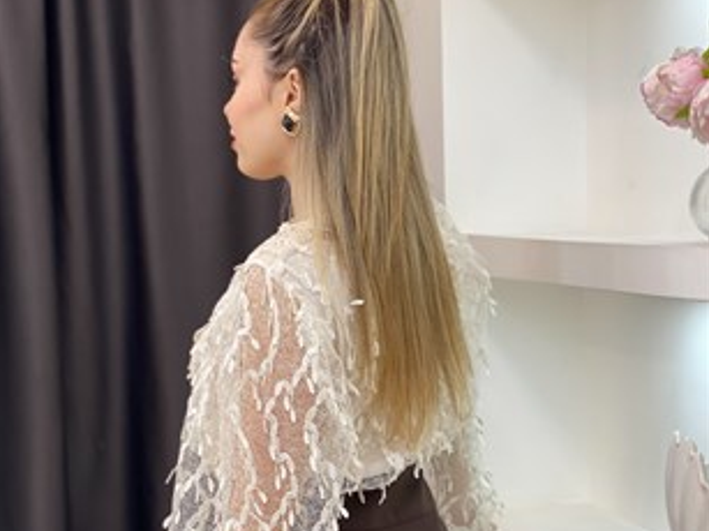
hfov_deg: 27.8
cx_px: 353
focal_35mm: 70
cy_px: 412
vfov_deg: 20.8
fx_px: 1433
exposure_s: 1/100
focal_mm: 6
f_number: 2
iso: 80
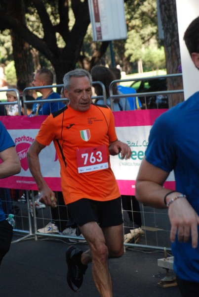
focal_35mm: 120
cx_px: 100
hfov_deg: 11.5
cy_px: 148
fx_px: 990
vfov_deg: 17.0
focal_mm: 80
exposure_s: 1/320
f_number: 5.6
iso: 1000
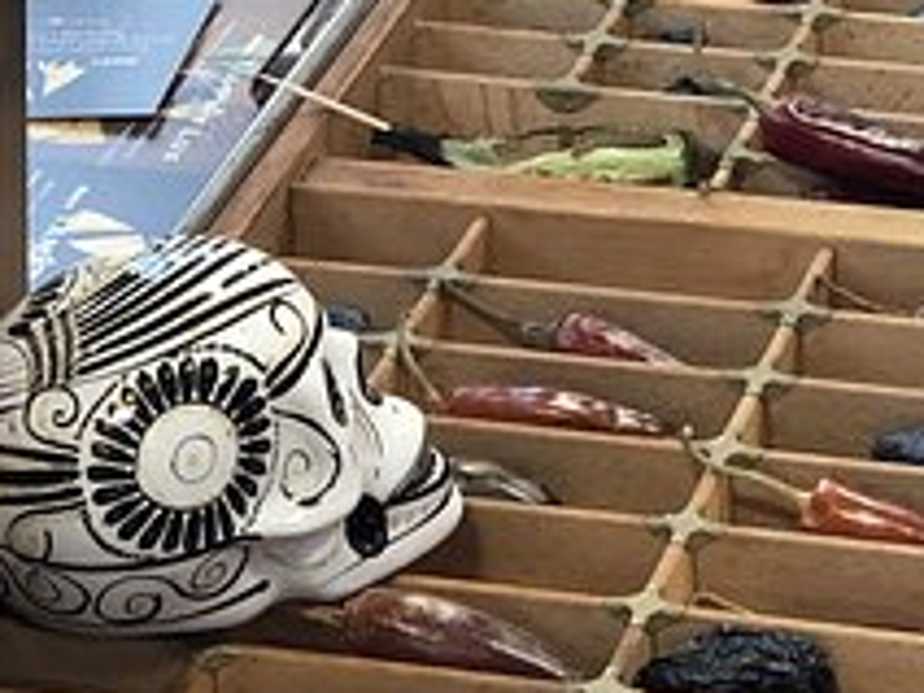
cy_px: 20
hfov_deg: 10.7
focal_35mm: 184
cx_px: 636
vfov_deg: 8.0
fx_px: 4911
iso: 100
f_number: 2.4
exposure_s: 1/40
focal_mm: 6
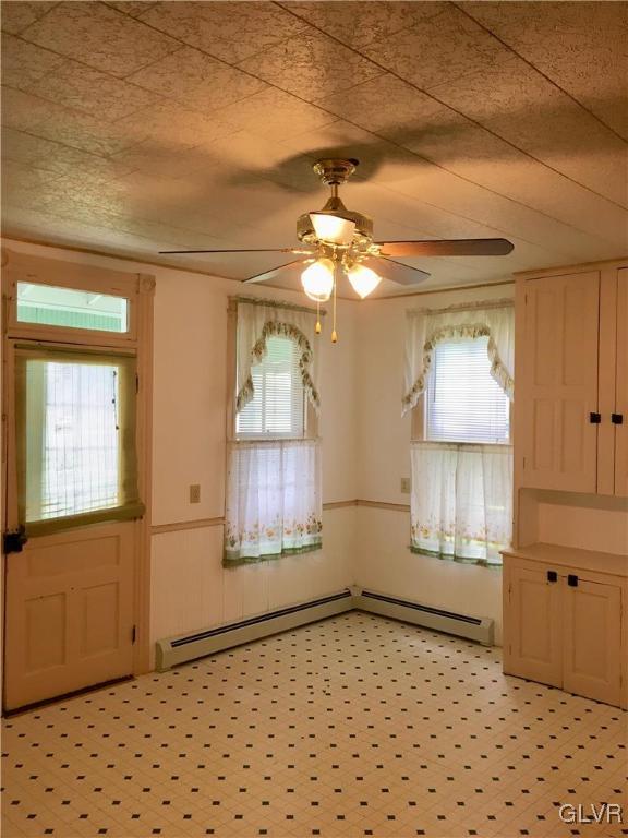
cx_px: 314
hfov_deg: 48.2
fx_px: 701
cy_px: 419
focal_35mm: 29
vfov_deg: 61.7
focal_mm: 4.15
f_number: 2.2
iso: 32
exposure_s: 1/30
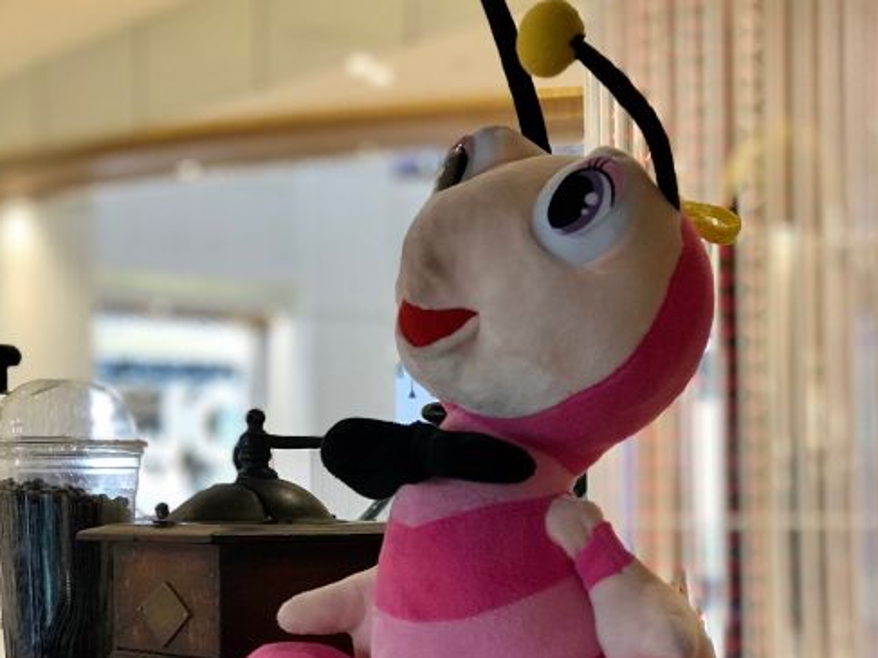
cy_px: 358
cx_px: 375
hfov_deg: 23.8
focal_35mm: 82
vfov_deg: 18.0
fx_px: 2079
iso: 100
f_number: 2.8
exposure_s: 1/50
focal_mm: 6.6
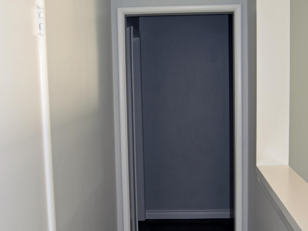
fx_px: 498
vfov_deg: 26.1
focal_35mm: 56
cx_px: 174
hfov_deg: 34.3
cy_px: 135
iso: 220
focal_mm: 18
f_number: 5.6
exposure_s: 1/125
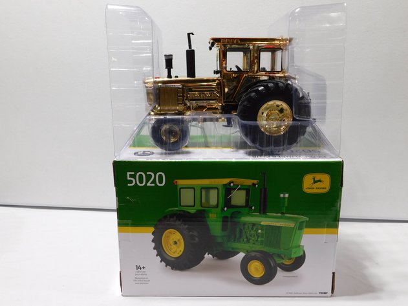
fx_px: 354
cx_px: 204
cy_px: 153
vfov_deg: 46.8
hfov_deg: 60.0
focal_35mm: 30
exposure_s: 1/30
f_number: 3.2
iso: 160
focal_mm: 5.3
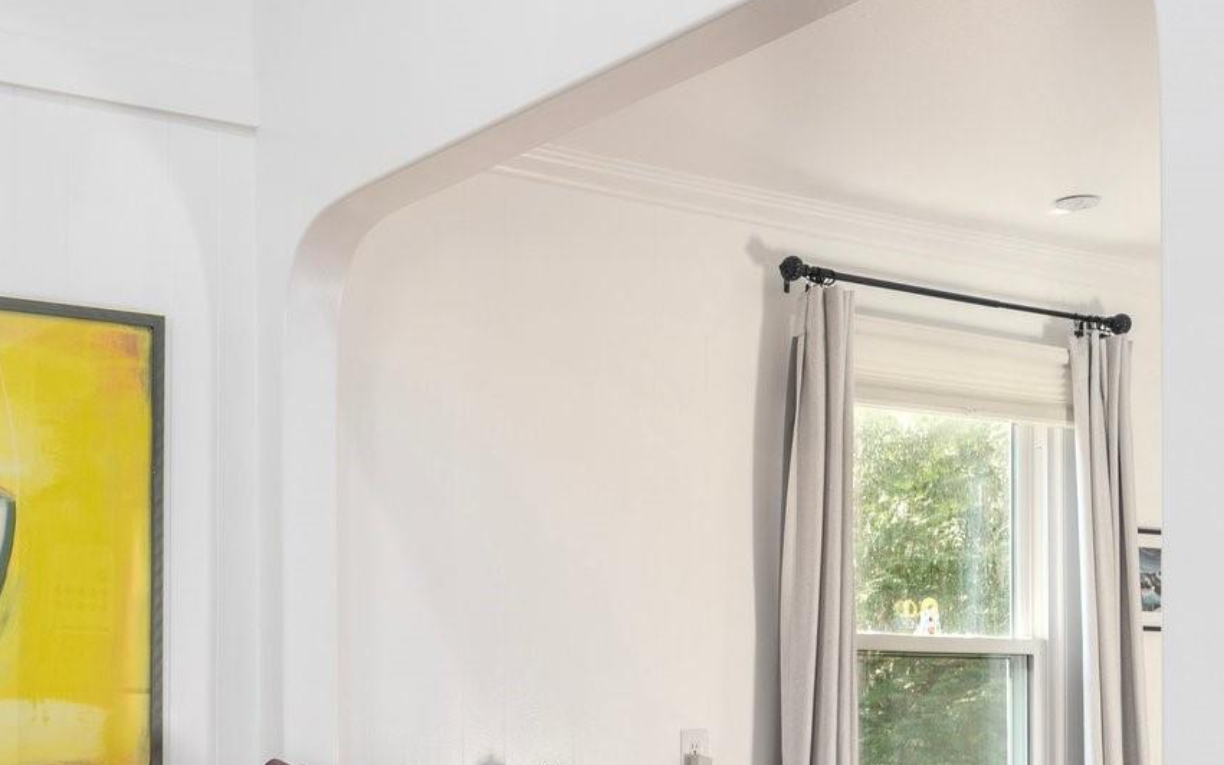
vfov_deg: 24.7
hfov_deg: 39.6
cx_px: 388
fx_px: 1676
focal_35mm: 50
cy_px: 739
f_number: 8
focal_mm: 20.5
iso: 200
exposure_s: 1/125
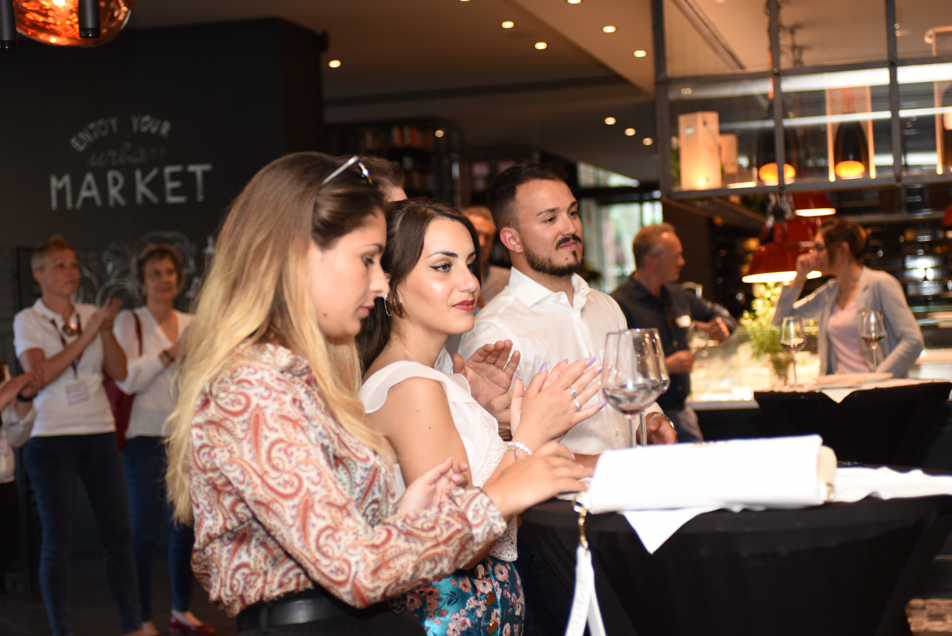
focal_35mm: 71
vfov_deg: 19.2
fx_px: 1878
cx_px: 493
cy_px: 335
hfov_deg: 28.4
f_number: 2.8
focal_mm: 50
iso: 500
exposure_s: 1/80
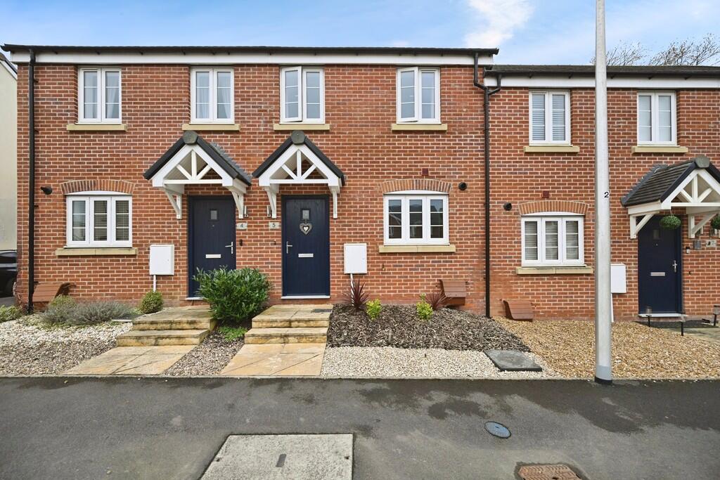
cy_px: 240
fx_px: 280
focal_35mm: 14
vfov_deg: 81.2
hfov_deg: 104.2
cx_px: 360
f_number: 5.6
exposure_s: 1/125
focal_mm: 14
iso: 100
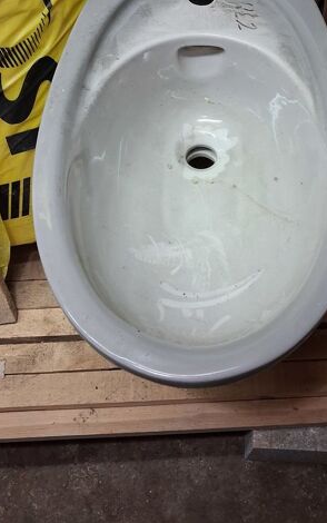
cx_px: 205
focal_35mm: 39
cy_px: 195
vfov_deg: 49.9
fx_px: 556
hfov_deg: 32.6
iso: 640
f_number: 1.8
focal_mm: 4
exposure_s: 1/50
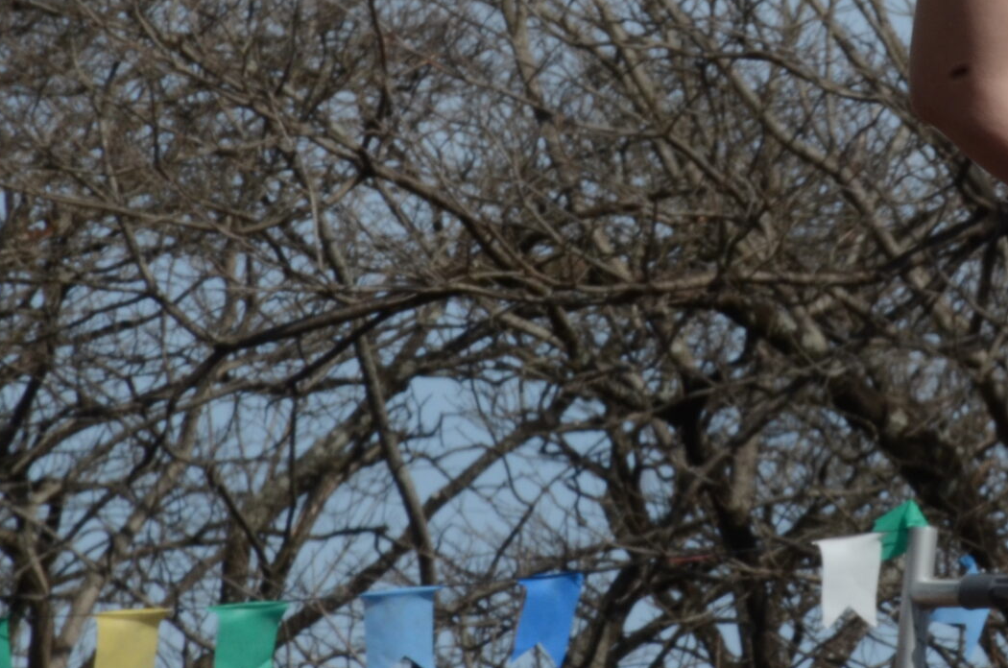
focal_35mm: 512
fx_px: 14310
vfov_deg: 2.7
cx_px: 1045
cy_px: 5
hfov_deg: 4.0
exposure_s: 1/160
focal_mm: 140
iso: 400
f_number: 29
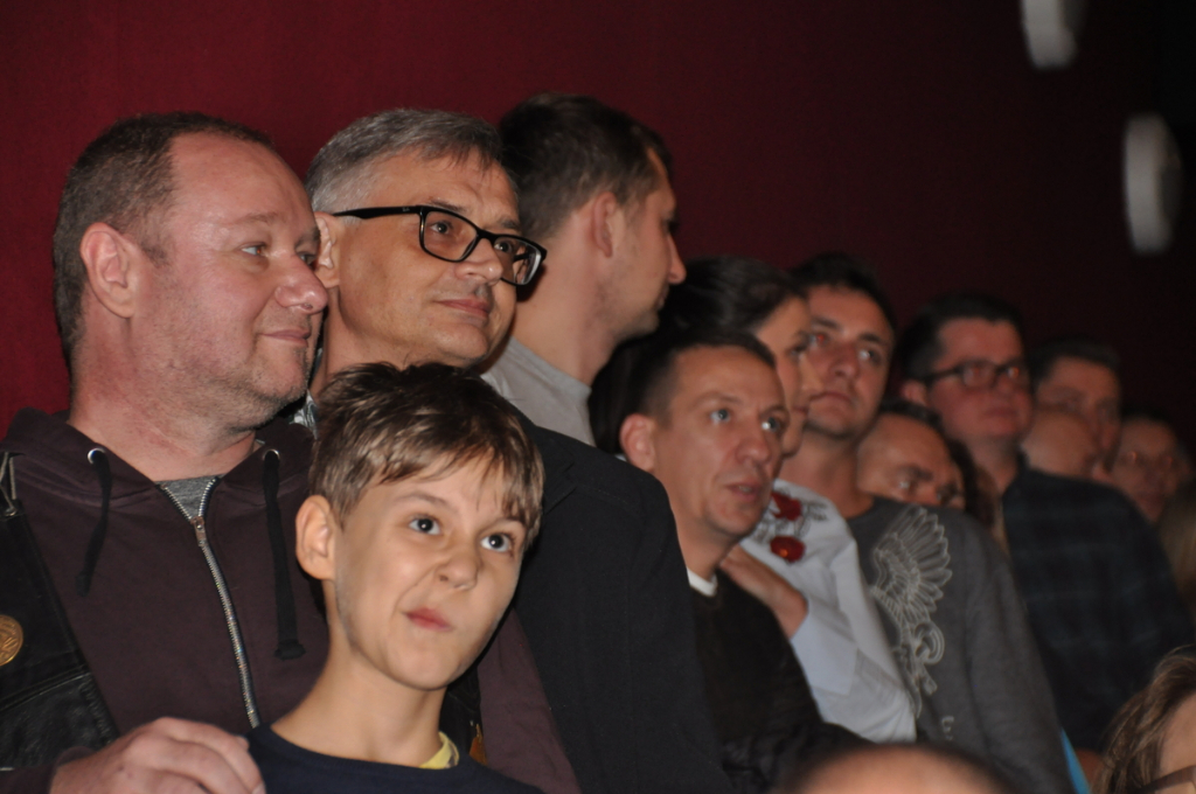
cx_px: 598
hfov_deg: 11.2
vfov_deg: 7.5
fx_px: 6072
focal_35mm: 183
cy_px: 397
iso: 800
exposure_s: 1/60
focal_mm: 122
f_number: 5.6
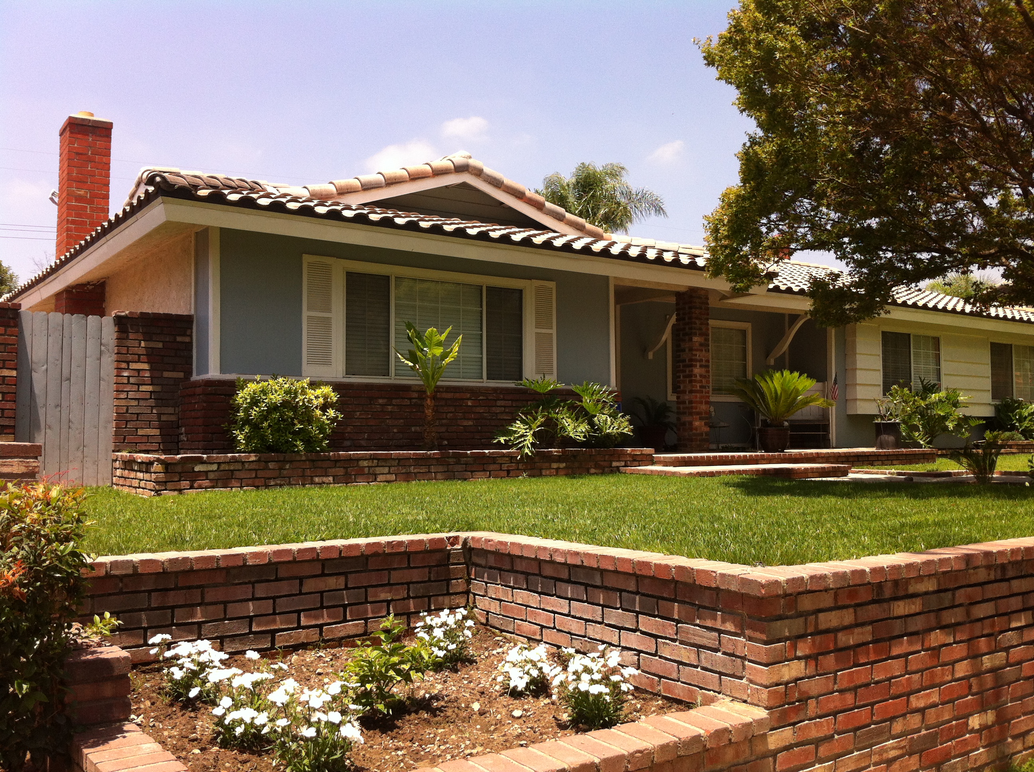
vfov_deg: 40.6
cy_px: 386
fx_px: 1044
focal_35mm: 35
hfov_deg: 52.7
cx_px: 517
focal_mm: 3.85
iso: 80
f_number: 2.8
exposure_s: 1/773
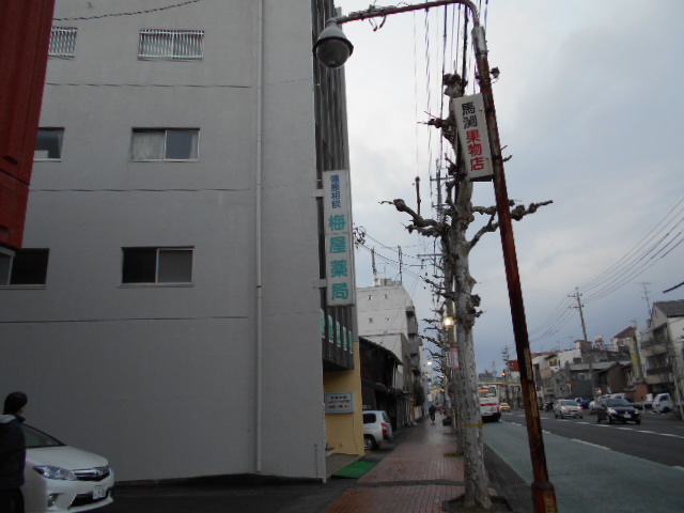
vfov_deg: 53.1
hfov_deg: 67.3
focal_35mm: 26
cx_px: 342
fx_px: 514
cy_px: 256
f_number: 3.2
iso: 80
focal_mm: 4.6
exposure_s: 1/40
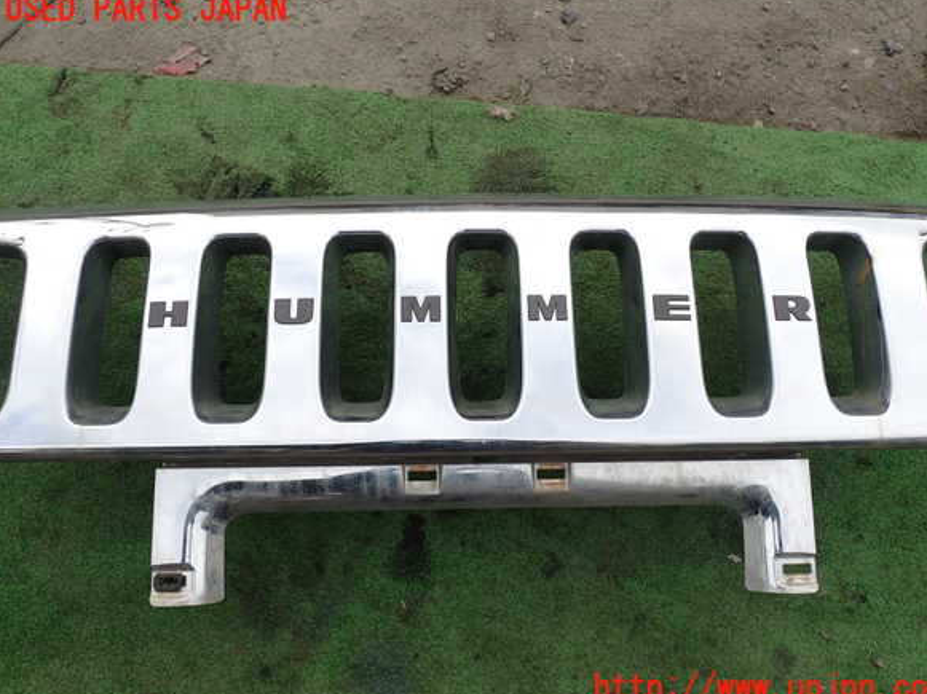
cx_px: 475
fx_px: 830
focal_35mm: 31
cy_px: 349
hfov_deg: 58.4
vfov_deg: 45.4
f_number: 3.2
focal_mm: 5.4
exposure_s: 1/400
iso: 100
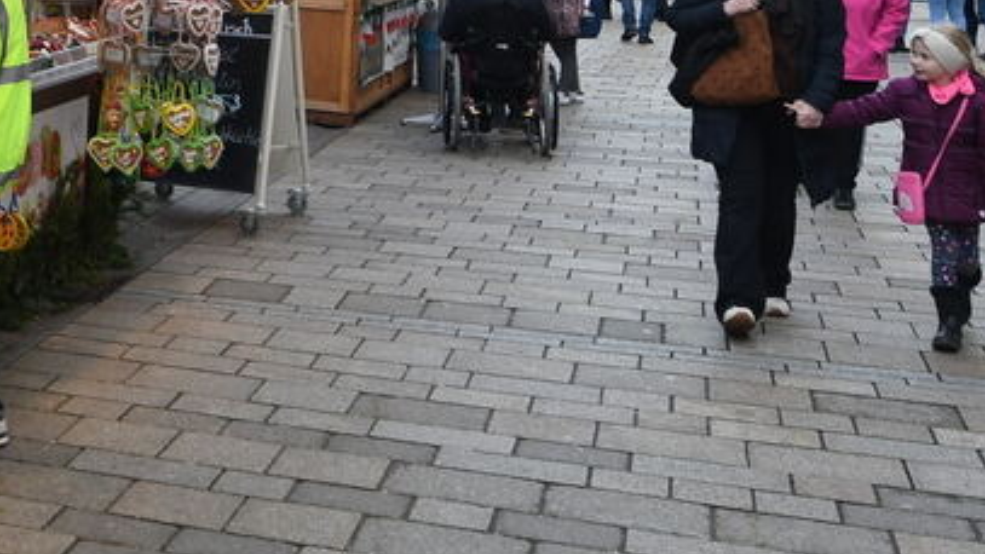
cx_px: -271
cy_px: -181
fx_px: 1817
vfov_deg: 16.3
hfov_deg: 26.2
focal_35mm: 70
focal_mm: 15
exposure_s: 1/200
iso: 400
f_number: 5
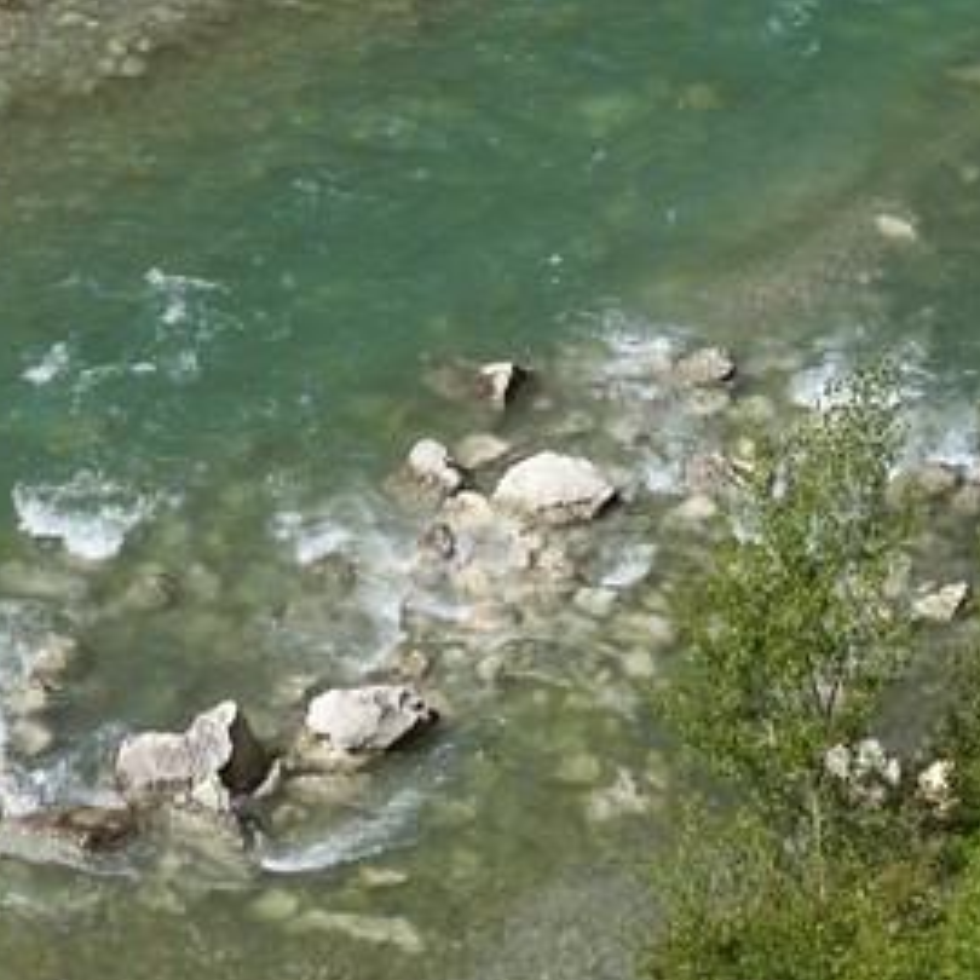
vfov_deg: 10.9
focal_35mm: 121
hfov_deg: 14.1
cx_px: 1073
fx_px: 3876
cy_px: -1749
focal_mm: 24
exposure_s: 1/250
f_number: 10
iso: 200
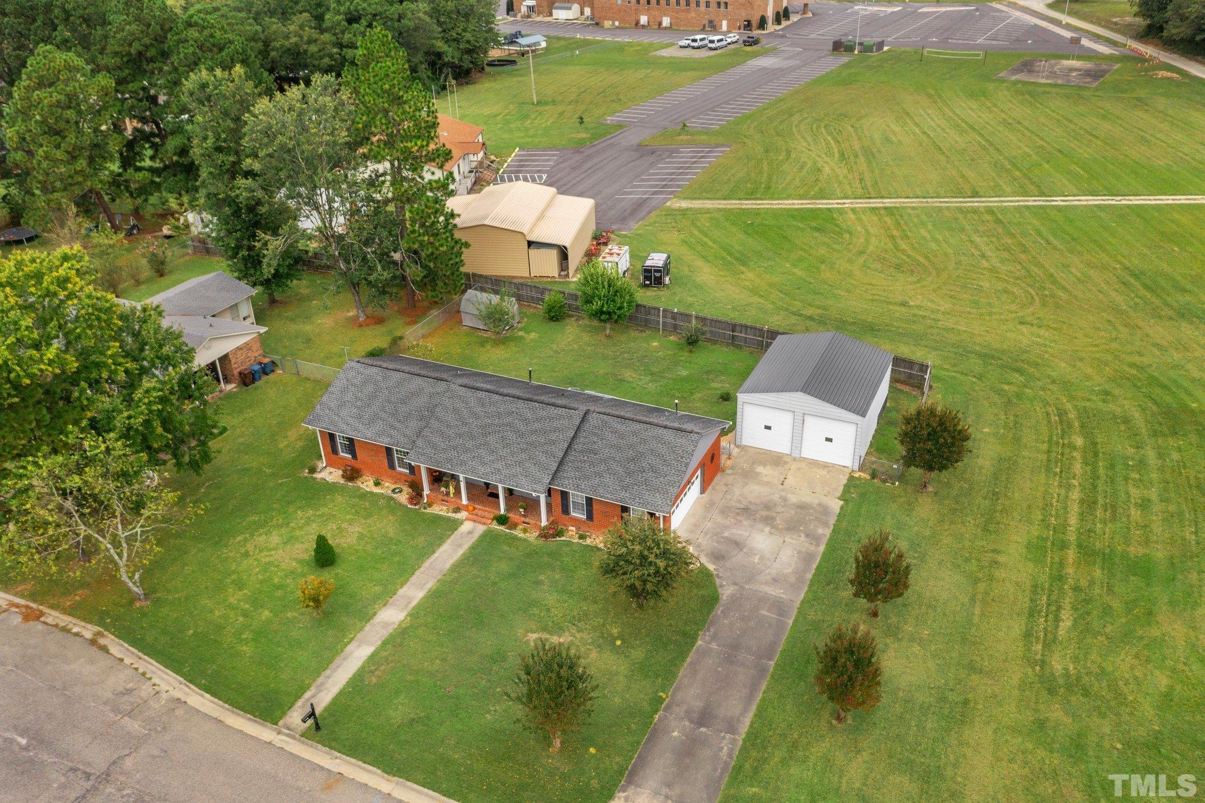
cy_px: 402
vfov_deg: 46.4
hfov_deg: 65.5
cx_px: 602
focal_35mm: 28
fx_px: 937
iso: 100
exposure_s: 1/1000
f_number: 3.5
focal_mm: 10.26
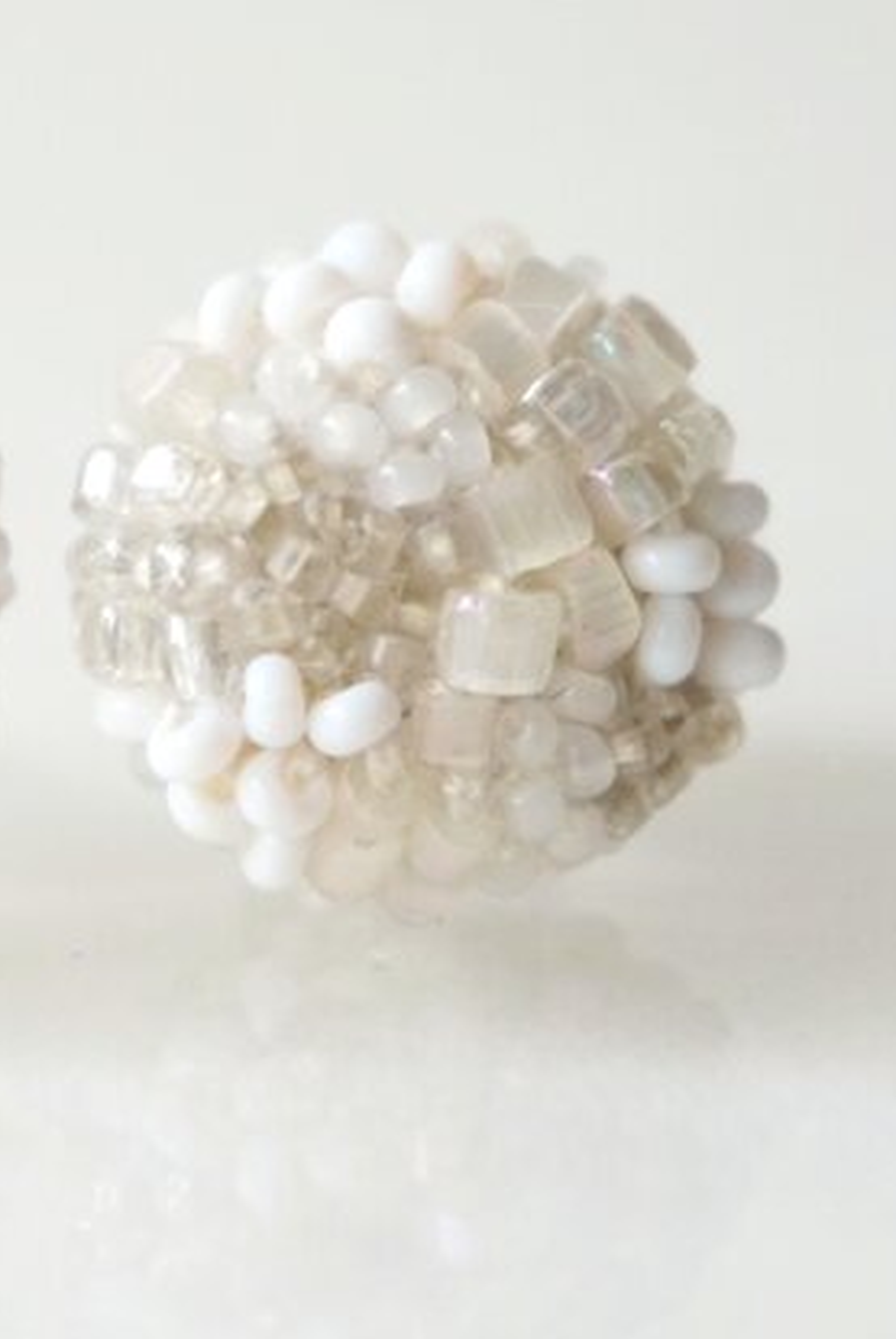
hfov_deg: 9.2
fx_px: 5554
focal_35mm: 149
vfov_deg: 13.7
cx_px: 39
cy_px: 509
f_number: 5.6
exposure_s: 1/80
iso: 1250
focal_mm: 43
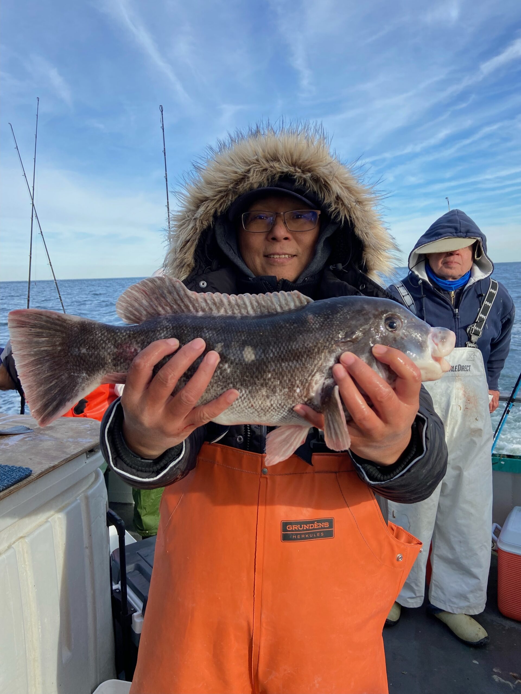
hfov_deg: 53.1
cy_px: 347
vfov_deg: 67.3
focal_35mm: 26
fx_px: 522
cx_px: 260
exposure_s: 1/1043
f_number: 1.8
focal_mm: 4.25
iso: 32
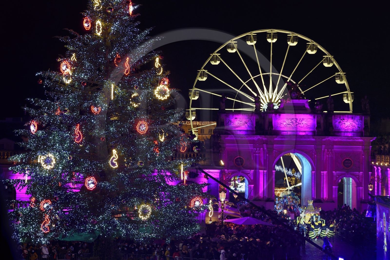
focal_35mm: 105
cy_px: 130
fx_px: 1137
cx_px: 195
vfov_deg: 13.0
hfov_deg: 19.5
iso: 1600
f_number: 7.1
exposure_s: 1/25
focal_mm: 105
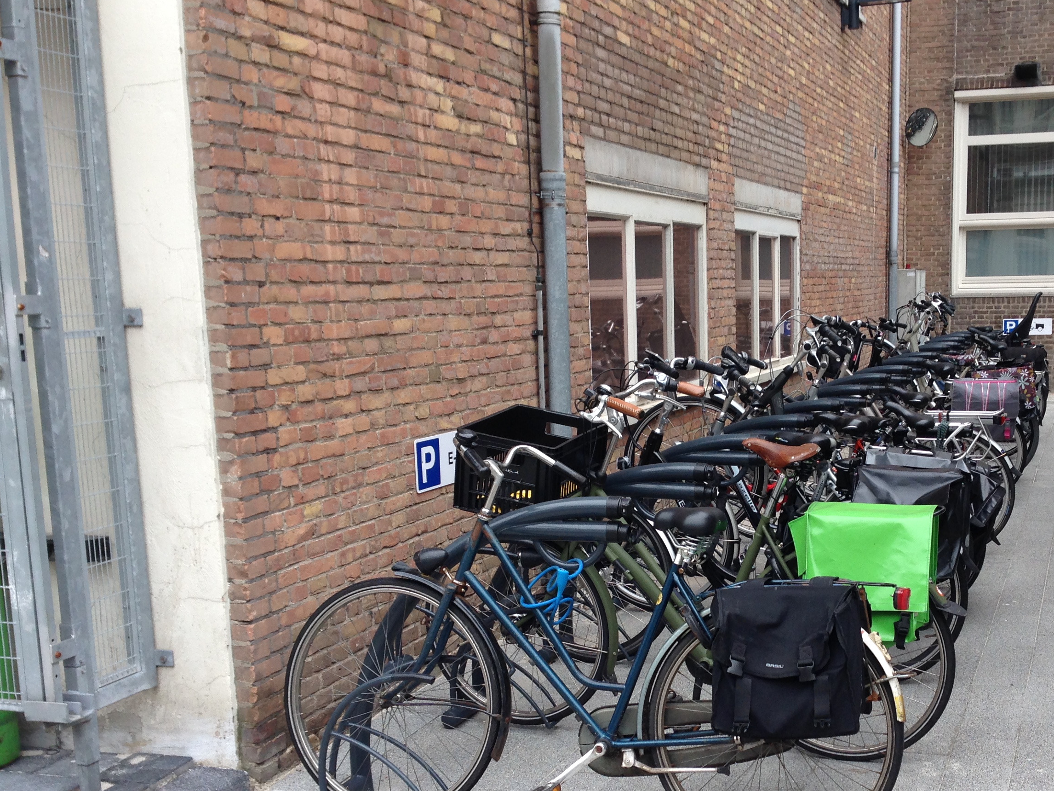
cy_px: 516
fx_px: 1431
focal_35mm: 47
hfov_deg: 39.9
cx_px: 719
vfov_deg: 30.7
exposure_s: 1/149
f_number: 2.4
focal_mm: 4.12
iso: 50
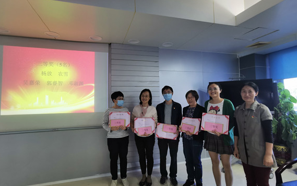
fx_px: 154
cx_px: 143
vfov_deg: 62.3
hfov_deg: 87.9
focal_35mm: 19
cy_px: 91
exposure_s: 1/40
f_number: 2.2
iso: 160
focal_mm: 2.26
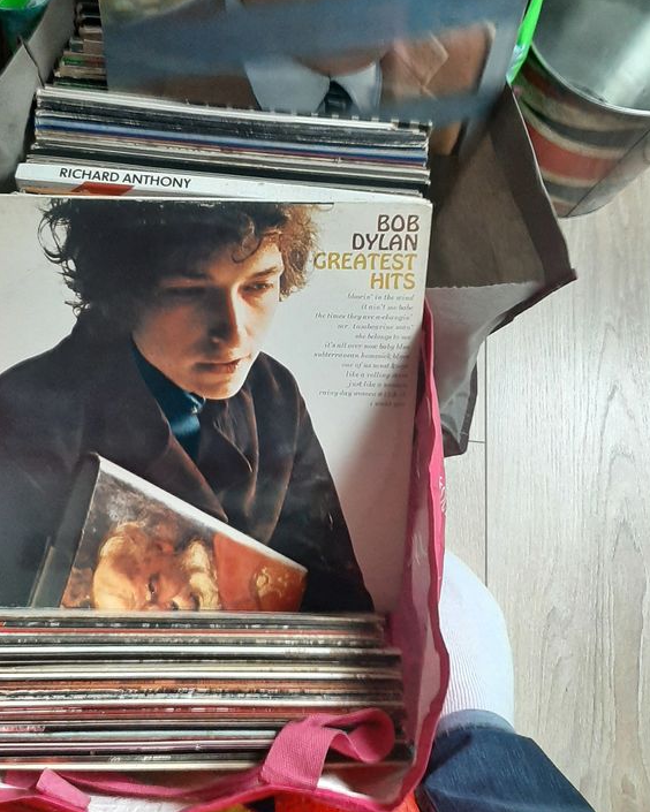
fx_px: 866
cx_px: 264
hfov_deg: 41.0
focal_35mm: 36
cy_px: 293
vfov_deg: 49.7
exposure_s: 1/25
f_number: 1.7
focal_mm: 3.93
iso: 320
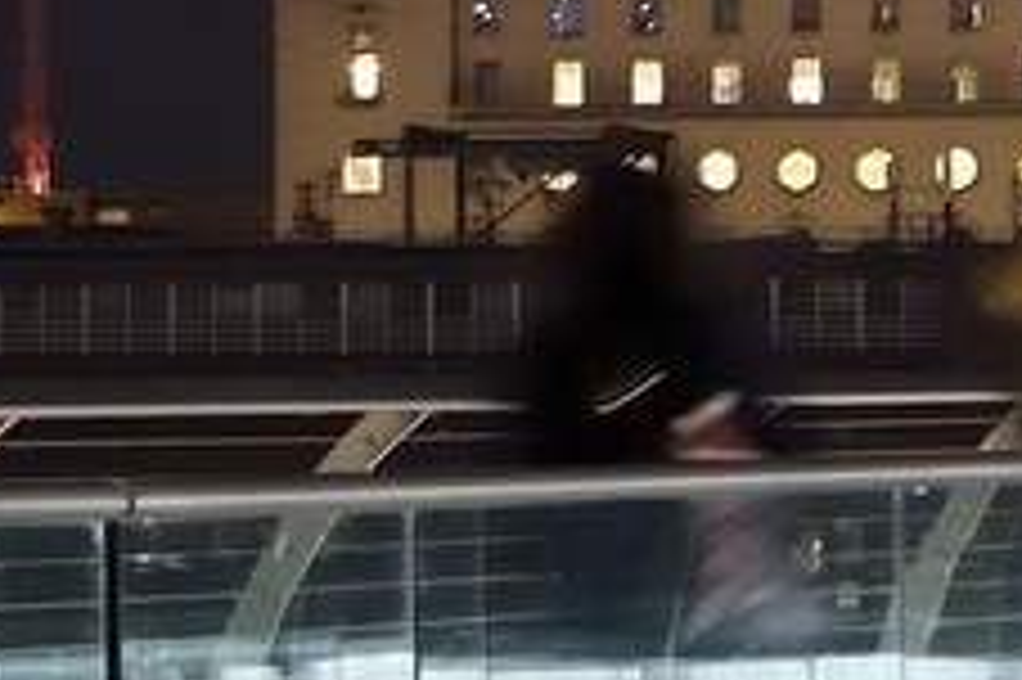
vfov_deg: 3.7
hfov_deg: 5.3
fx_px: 10382
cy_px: 592
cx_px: 2922
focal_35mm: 366
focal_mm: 52
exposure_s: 1/3.33
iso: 1600
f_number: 6.3
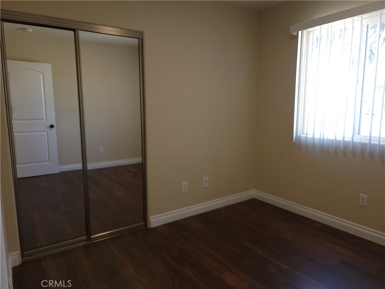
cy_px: 144
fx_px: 267
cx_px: 192
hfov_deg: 71.6
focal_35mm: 24
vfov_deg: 56.8
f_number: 1.8
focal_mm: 6.7
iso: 40
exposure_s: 1/60
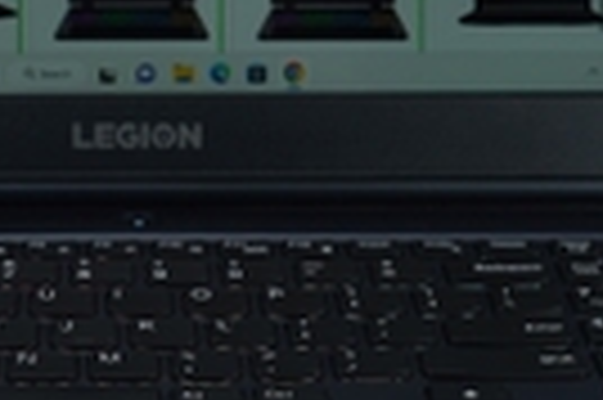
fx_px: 2777
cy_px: 4
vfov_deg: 8.2
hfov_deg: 12.4
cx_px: 144
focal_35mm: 166
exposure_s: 1/25
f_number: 5
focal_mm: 37
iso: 64
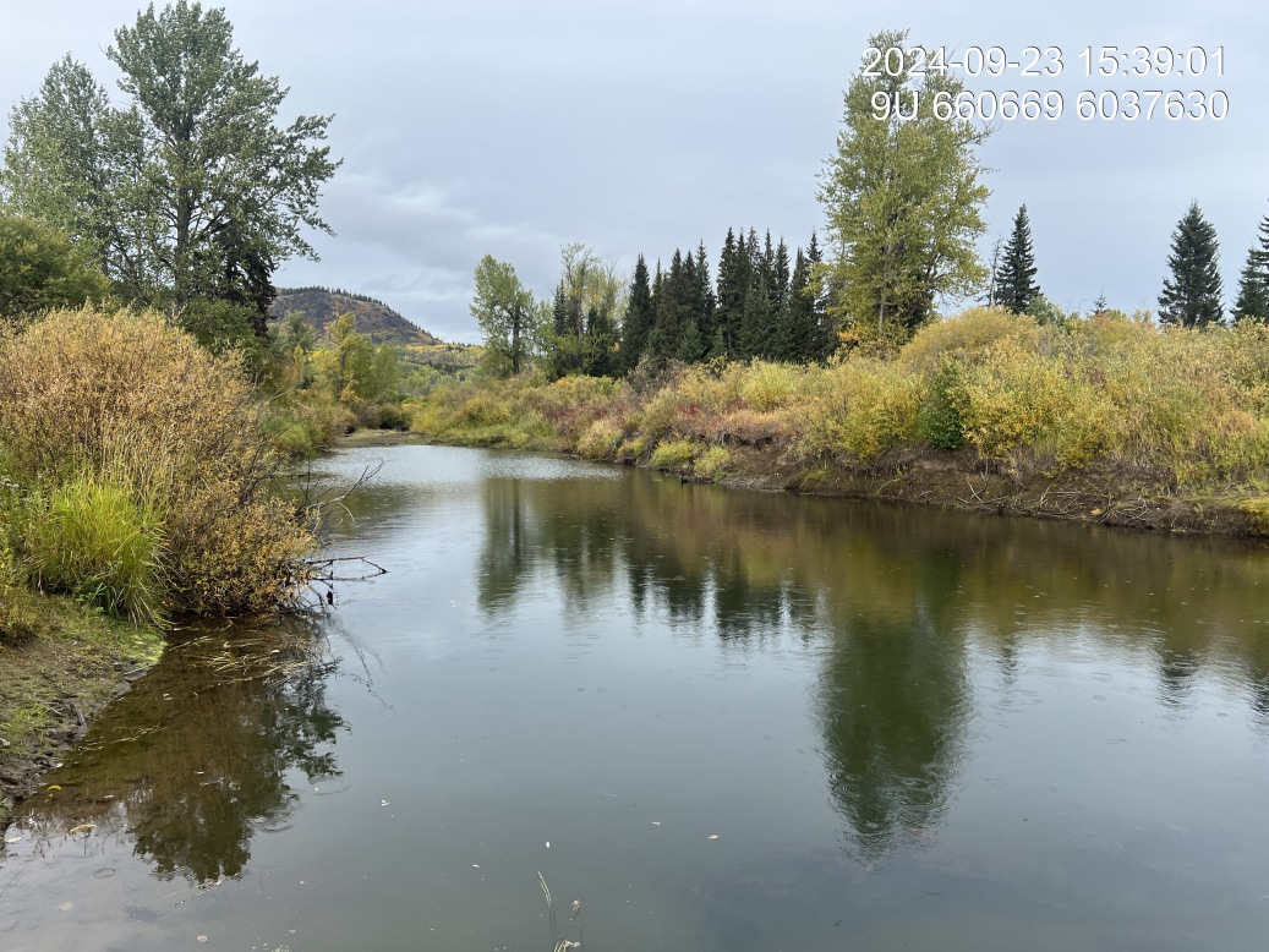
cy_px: 476
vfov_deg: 53.1
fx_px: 953
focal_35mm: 26
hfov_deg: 67.3
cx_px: 634
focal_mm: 5.7
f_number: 1.5
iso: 50
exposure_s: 1/1488
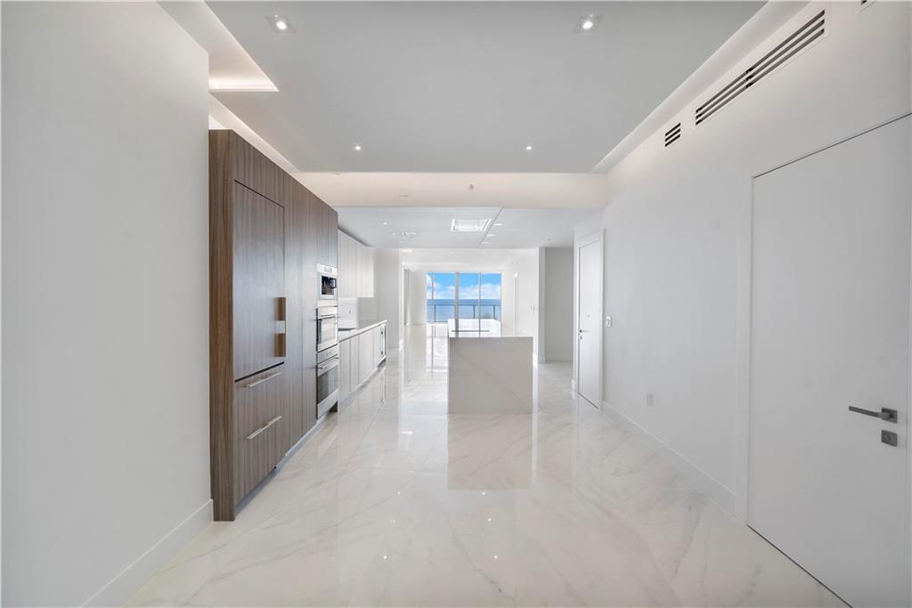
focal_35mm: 15
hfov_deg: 100.4
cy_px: 304
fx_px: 380
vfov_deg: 77.3
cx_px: 456
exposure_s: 1/15
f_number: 11
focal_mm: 10
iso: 160
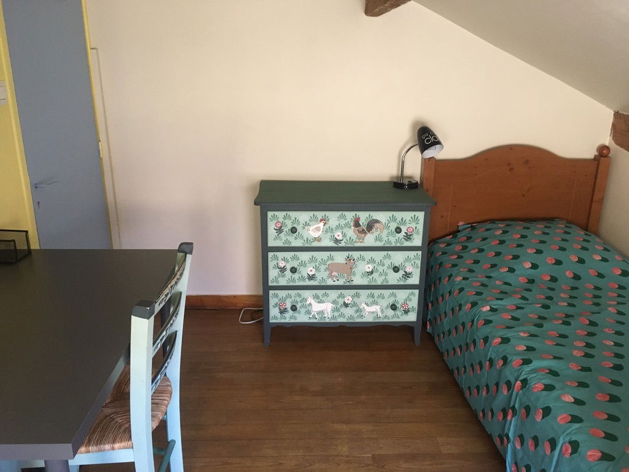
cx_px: 314
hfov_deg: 61.7
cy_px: 236
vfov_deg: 48.2
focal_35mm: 29
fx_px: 527
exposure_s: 1/17
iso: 200
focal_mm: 4.15
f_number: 2.2
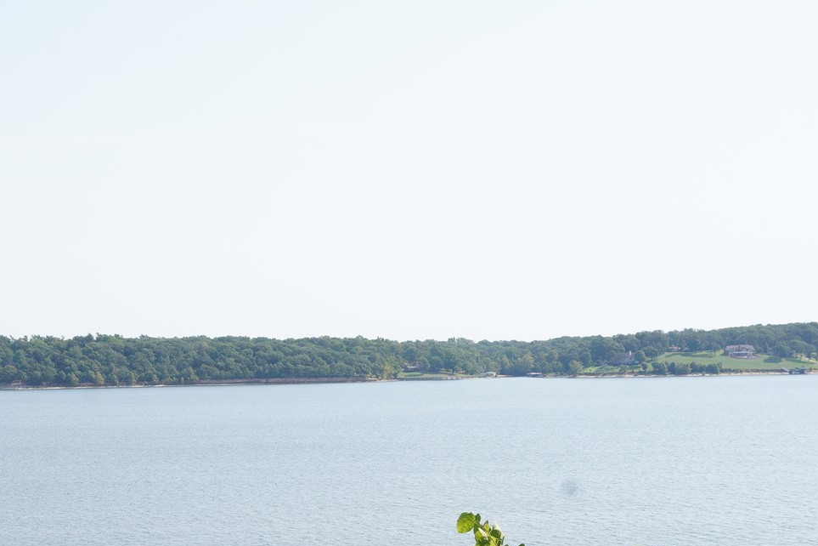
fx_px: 1701
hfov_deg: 26.9
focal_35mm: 75
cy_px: 536
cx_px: 266
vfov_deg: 17.8
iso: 320
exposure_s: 1/400
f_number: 9
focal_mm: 35.4
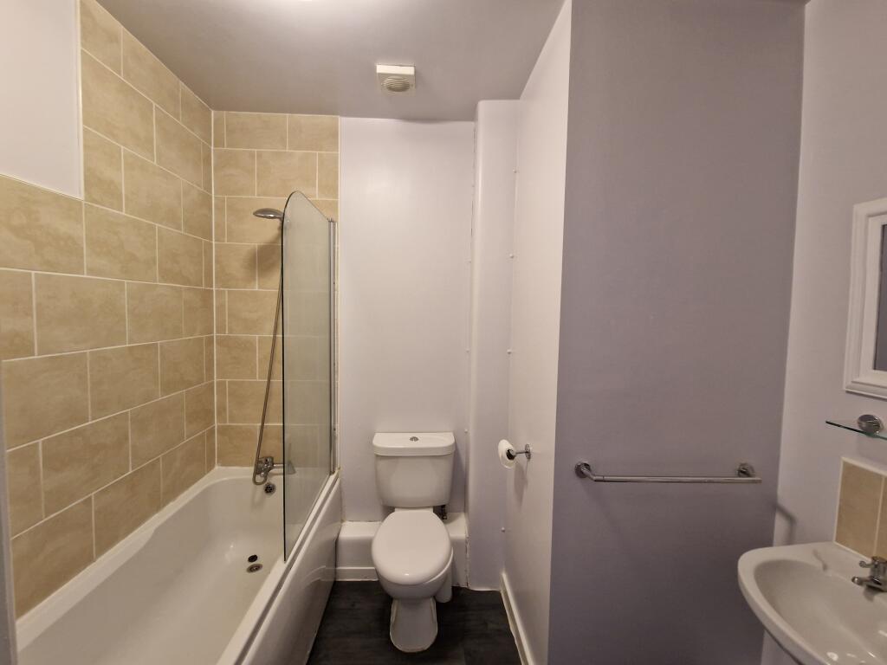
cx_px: 444
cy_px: 332
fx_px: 333
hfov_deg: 106.2
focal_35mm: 13
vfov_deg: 89.9
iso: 400
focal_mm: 2.2
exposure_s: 1/50
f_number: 2.2
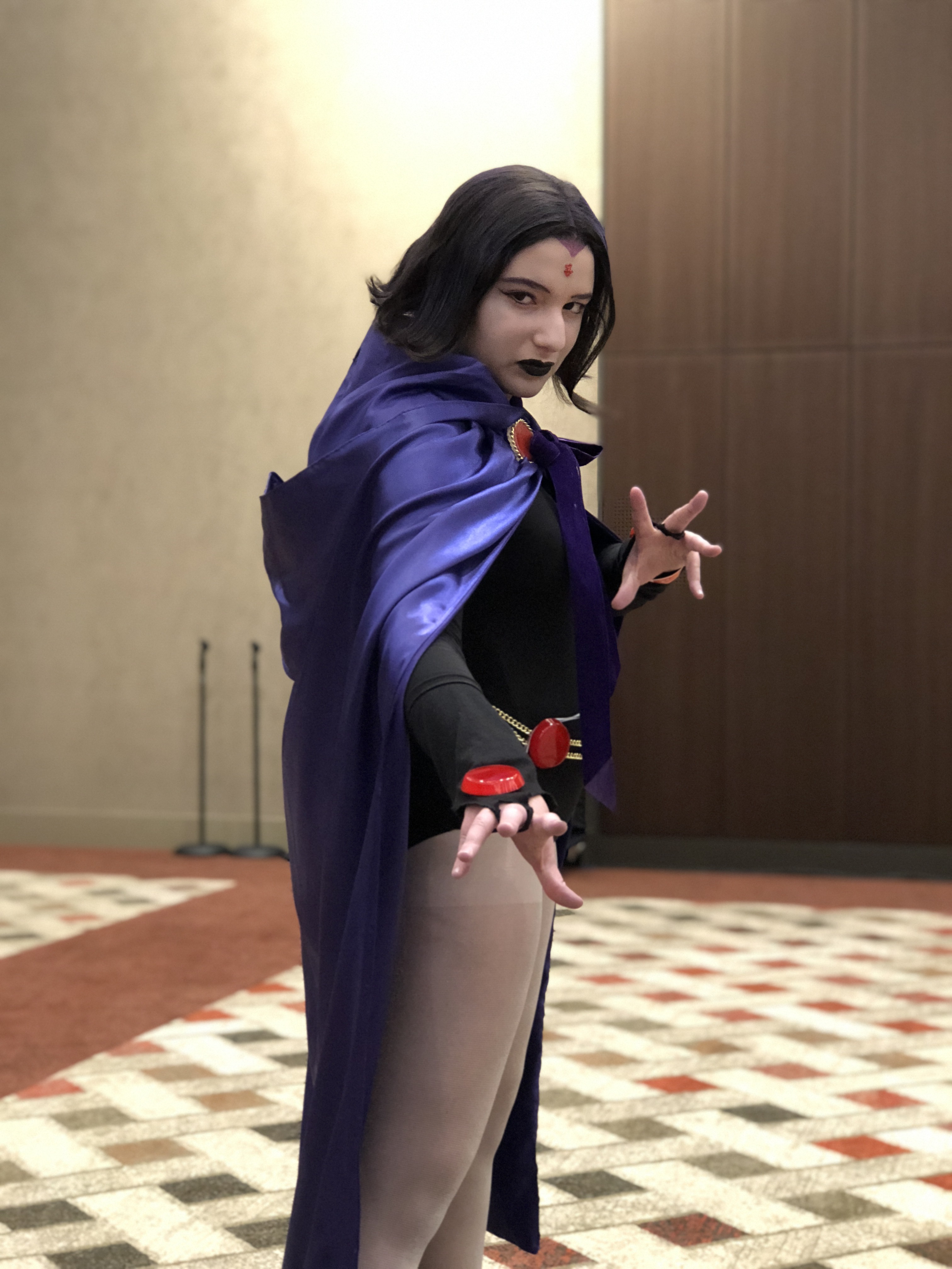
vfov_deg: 33.8
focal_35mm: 57
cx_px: 476
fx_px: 2090
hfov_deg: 25.7
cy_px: 634
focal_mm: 6.6
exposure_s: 1/31
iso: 500
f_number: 2.8
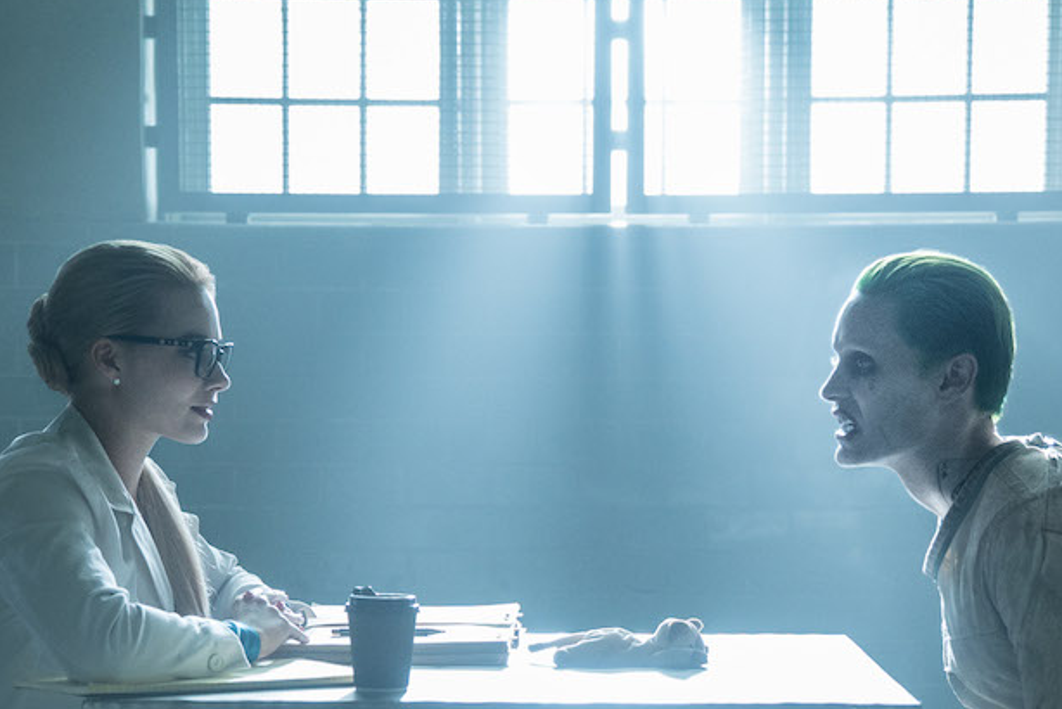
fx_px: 2597
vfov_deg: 15.4
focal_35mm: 88
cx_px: 607
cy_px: 586
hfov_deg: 23.1
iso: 3200
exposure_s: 1/160
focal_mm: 45
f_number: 4
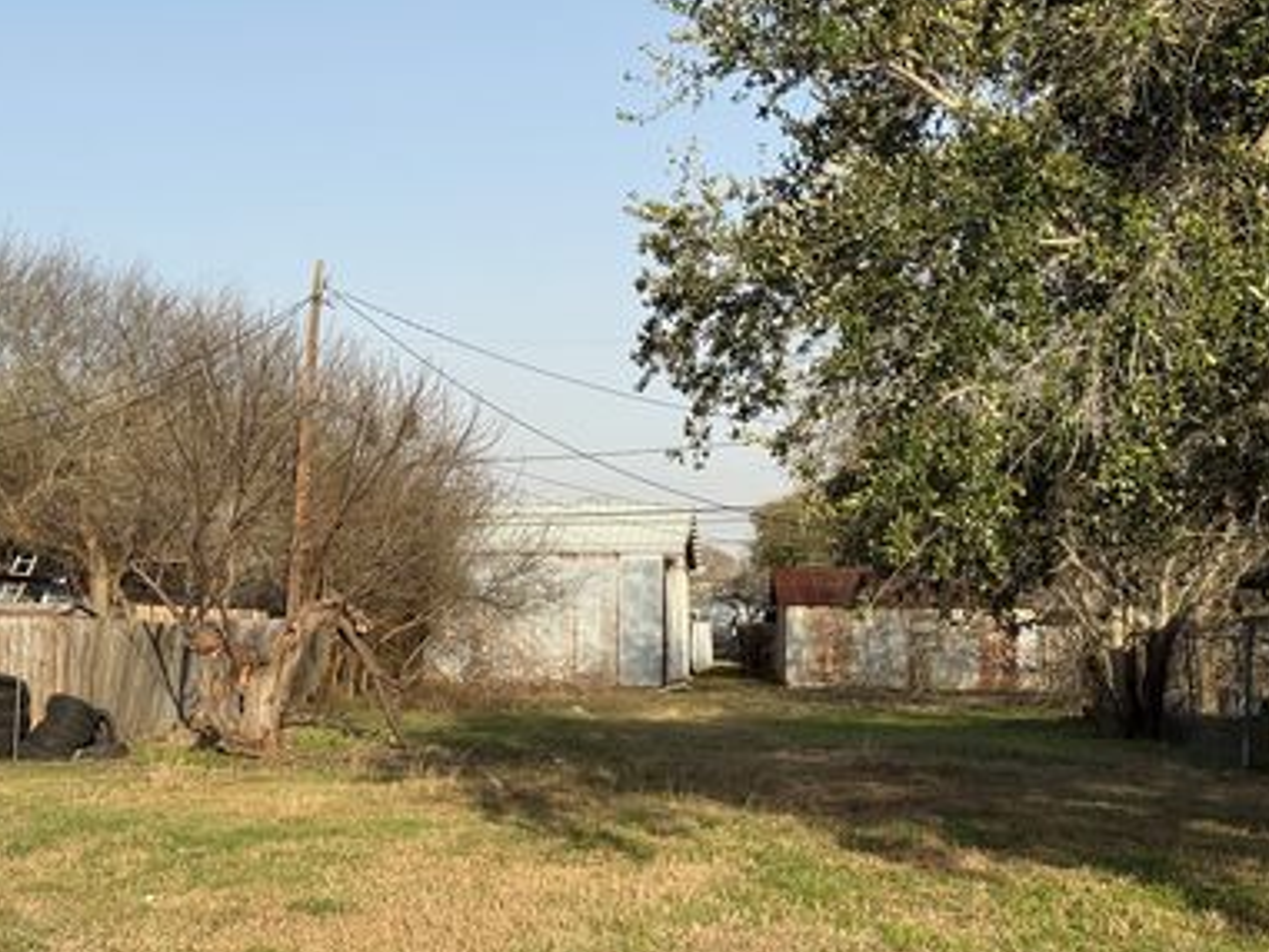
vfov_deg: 23.3
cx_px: 543
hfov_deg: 30.7
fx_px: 2310
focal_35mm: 63
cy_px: 511
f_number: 1.78
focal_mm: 6.76
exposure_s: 1/3226
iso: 64
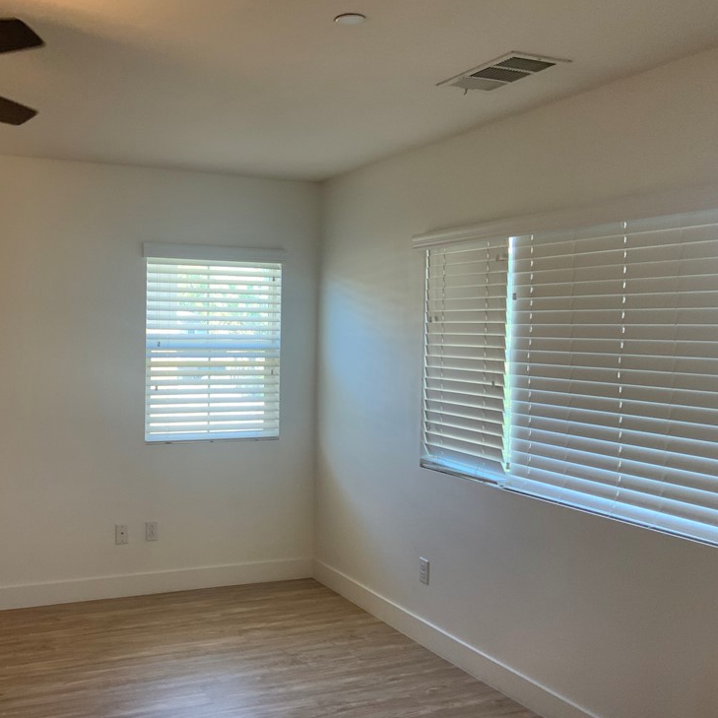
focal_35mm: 36
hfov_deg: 45.0
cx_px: 215
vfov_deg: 46.0
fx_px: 845
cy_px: 359
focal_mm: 3
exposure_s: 1/60
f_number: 1.8
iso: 50
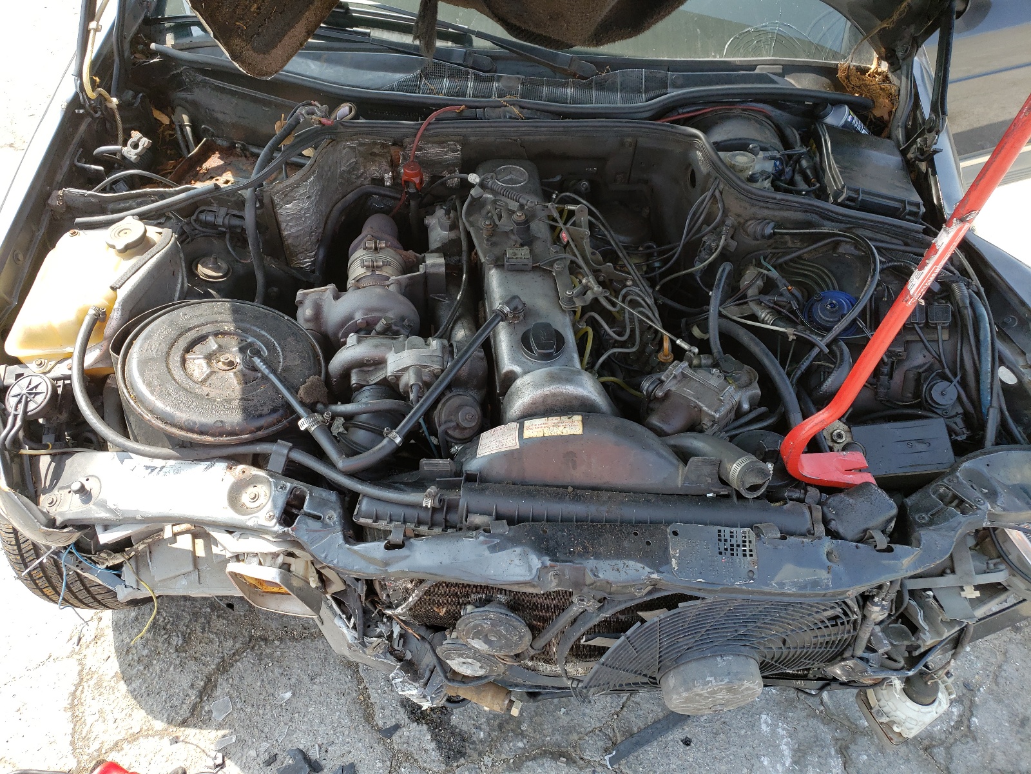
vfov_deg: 53.1
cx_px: 516
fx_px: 774
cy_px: 387
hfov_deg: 67.3
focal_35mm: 26
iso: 50
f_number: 1.5
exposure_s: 1/556
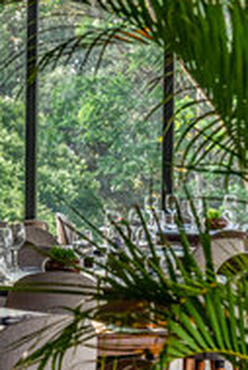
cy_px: 119
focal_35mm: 236
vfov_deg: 8.7
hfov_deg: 5.8
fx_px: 2434
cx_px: 42
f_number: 9
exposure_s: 1/100
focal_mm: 112
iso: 500
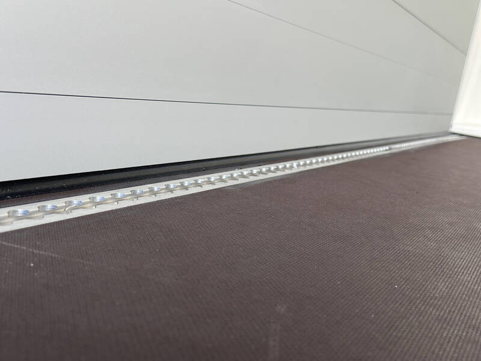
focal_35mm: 48
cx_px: 240
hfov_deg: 39.7
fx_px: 667
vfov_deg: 30.3
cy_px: 180
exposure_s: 1/615
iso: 80
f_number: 1.78
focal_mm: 6.86
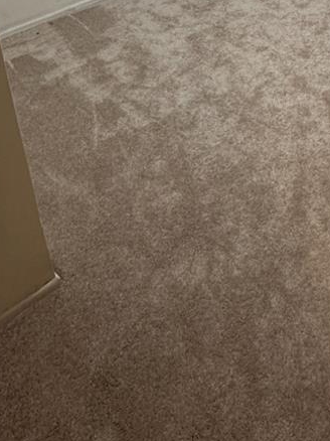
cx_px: 282
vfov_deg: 33.9
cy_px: -56
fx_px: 611
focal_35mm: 48
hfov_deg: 29.3
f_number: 2.2
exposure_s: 1/60
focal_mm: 2.22
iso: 200
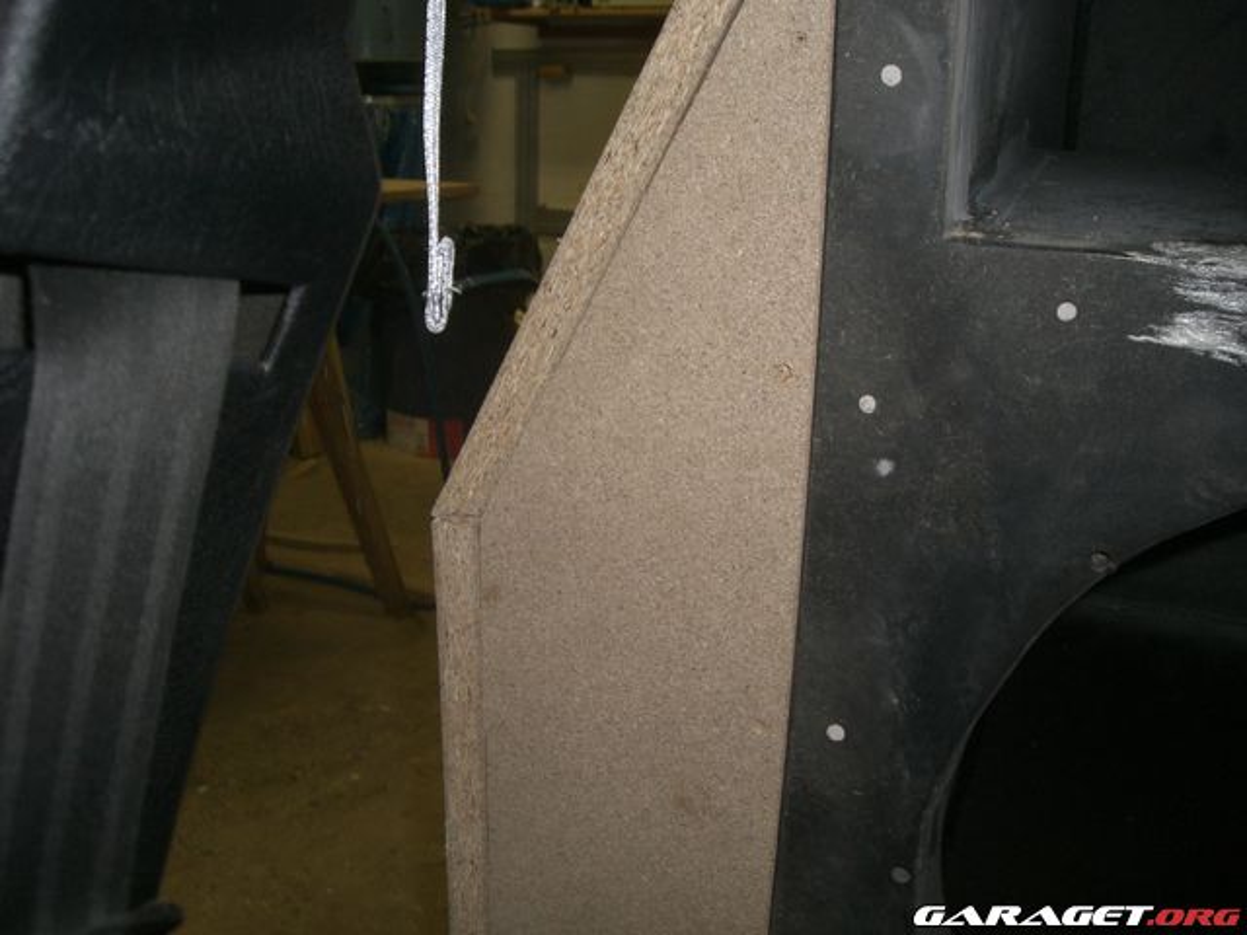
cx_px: 624
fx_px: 1369
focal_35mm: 38
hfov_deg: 49.0
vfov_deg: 37.7
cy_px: 468
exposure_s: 1/60
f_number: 2.7
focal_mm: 6.2
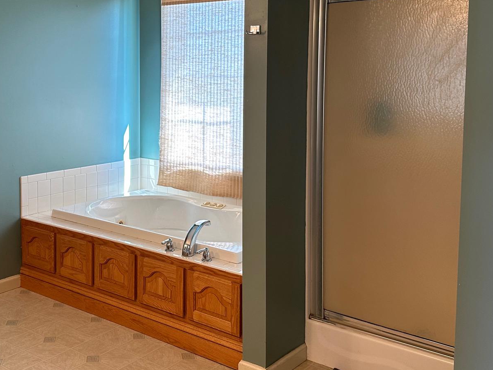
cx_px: 180
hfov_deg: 45.3
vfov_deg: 34.8
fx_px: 584
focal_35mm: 41
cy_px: 123
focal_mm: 6.86
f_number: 1.78
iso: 125
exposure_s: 1/60
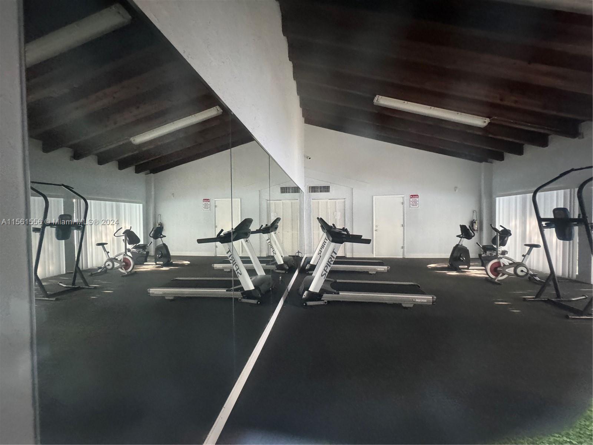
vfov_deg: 85.7
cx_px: 296
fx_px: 240
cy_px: 222
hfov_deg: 102.1
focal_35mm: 14
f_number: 2.2
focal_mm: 2.22
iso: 1000
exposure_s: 1/60
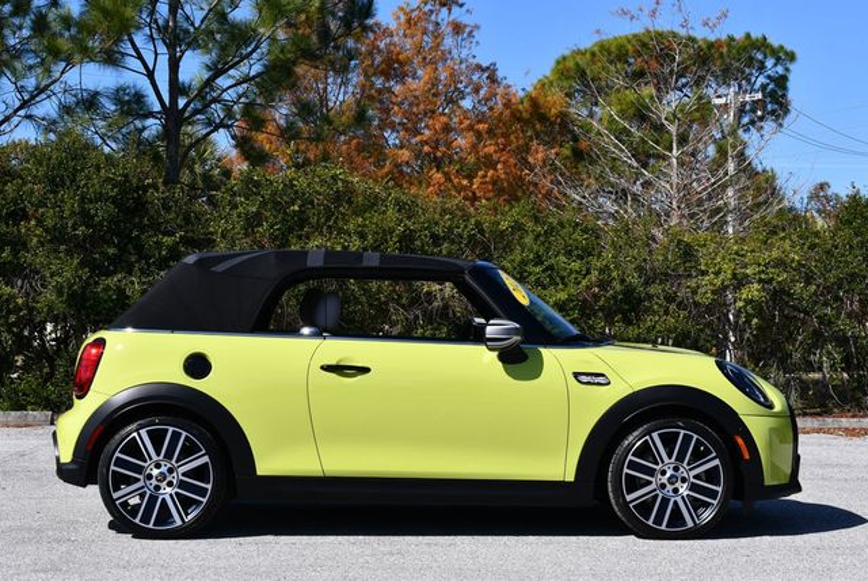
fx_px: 1834
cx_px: 434
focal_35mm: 76
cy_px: 290
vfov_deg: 18.0
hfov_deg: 26.6
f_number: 9
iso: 100
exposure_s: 1/320
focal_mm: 38
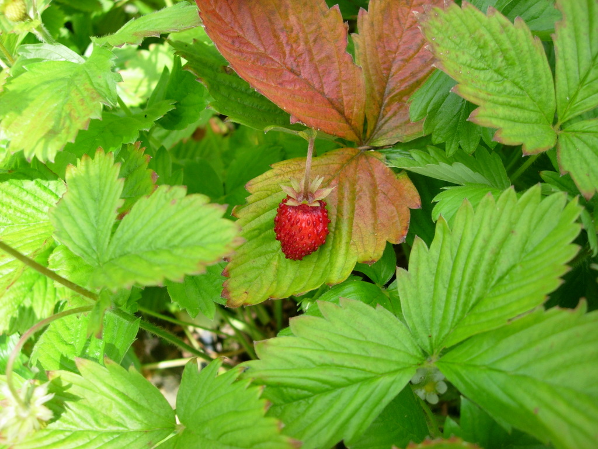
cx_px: 299
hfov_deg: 49.0
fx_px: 656
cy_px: 224
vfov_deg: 37.7
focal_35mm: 38
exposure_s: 1/271
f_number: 2.8
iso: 64
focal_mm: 7.8
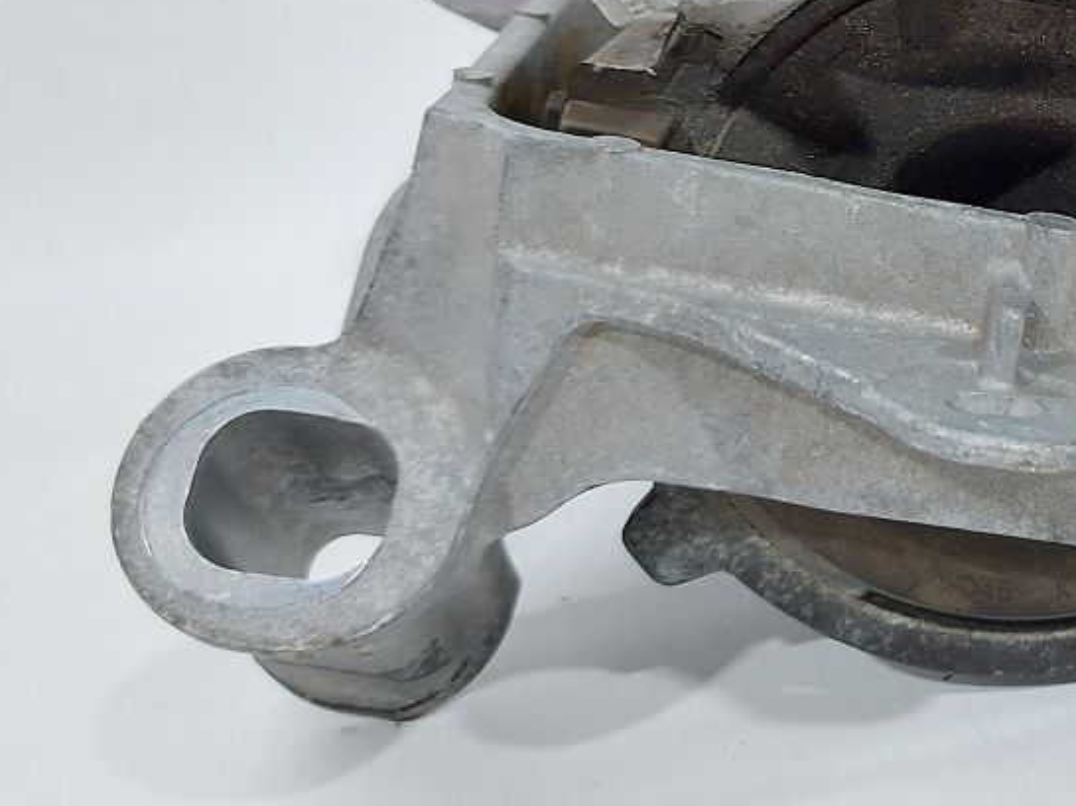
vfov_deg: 23.6
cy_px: 146
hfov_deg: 28.3
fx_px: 1895
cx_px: 1235
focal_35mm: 61
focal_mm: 5.23
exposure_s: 1/50
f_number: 1.8
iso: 100
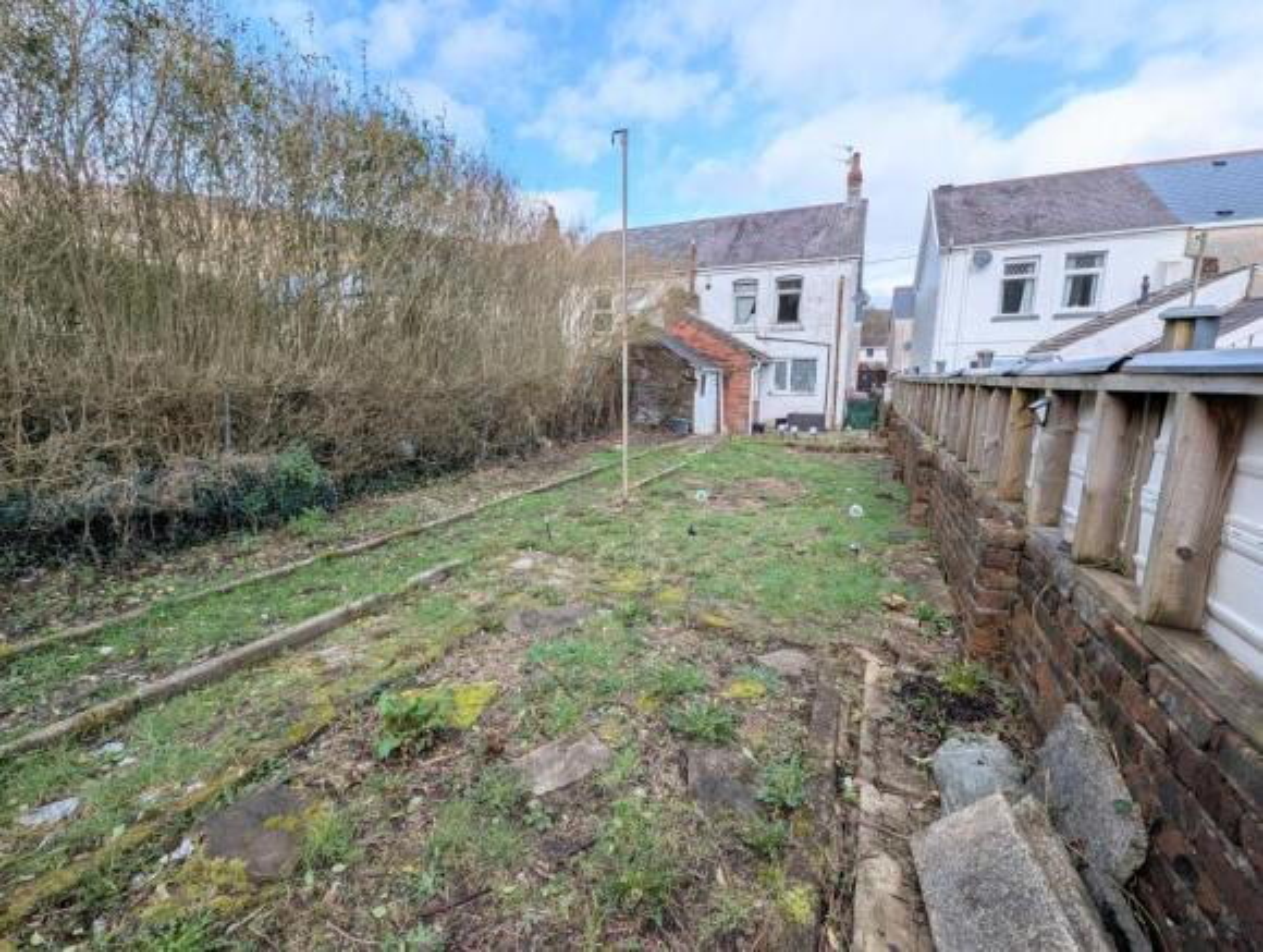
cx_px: 632
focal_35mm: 13
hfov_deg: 106.1
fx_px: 475
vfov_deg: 90.1
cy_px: 476
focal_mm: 1.95
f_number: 2.2
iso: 32
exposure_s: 1/561
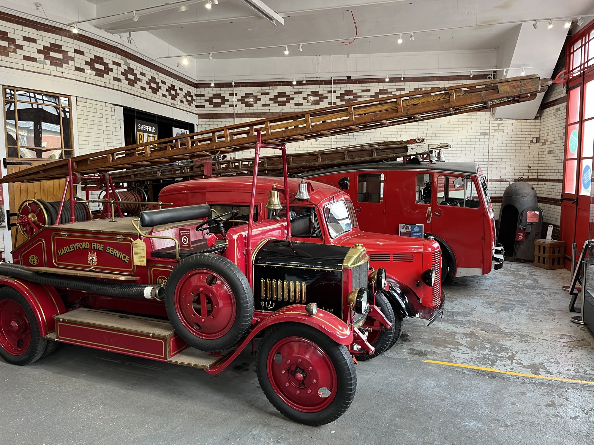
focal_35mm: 26
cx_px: 297
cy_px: 222
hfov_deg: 67.3
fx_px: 446
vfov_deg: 53.1
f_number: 1.6
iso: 80
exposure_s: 1/50
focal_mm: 5.1
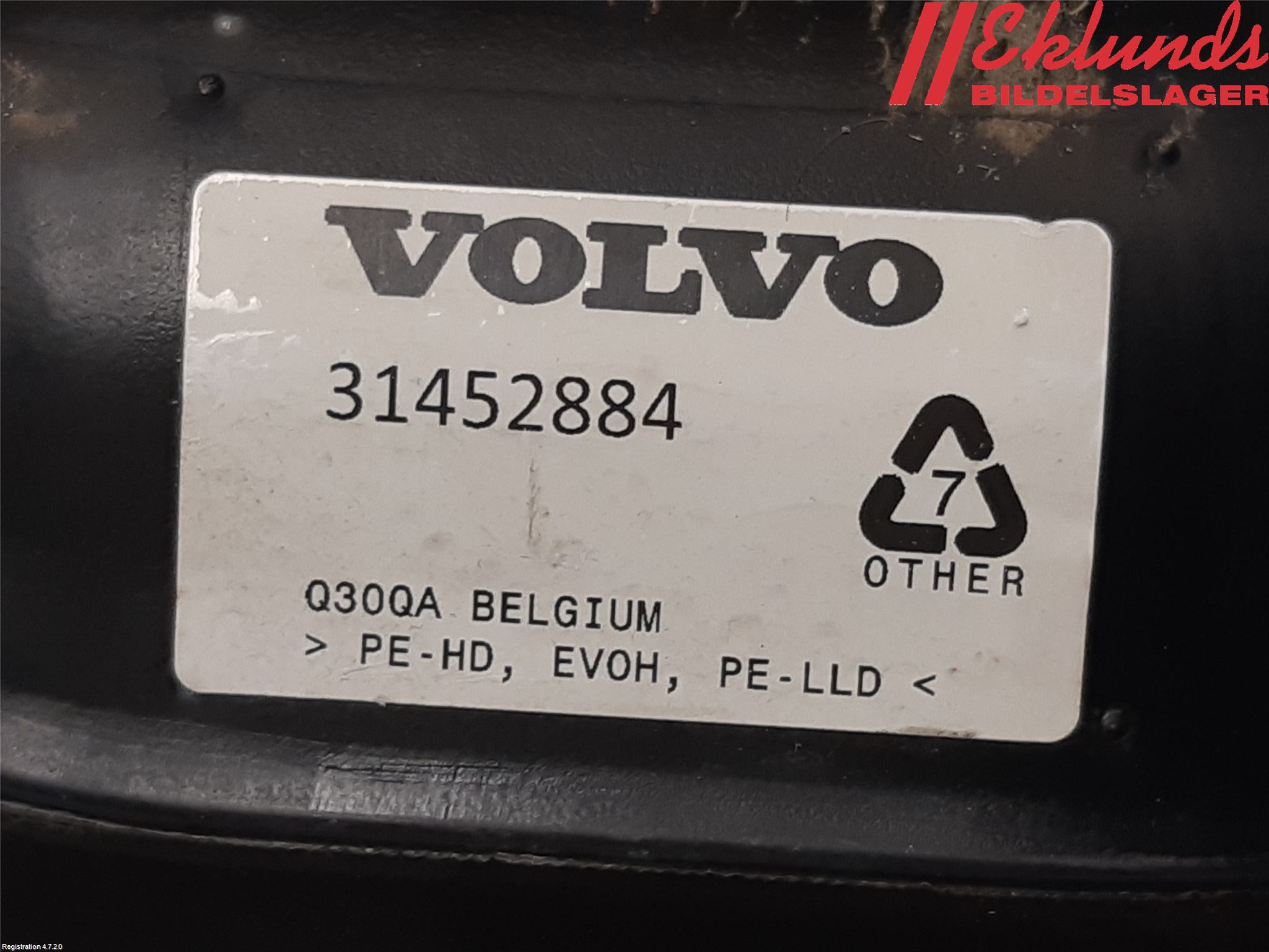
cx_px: 634
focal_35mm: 26
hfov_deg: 67.3
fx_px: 953
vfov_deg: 53.1
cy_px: 476
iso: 80
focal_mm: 3.93
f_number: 1.7
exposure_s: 1/50
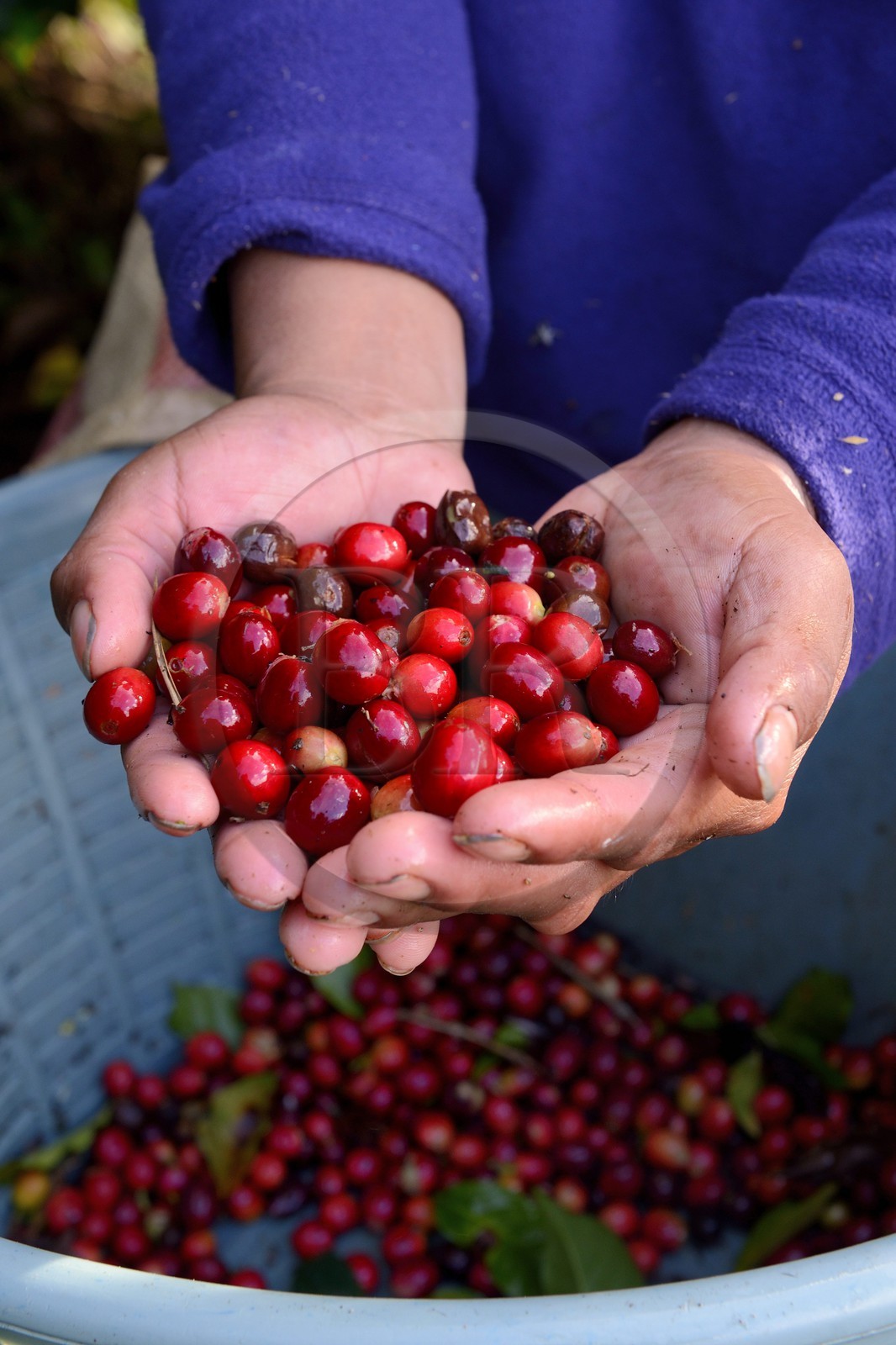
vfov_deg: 38.2
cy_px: 672
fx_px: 1942
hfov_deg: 26.0
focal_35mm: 52
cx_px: 448
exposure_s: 1/60
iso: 800
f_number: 8
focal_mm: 52
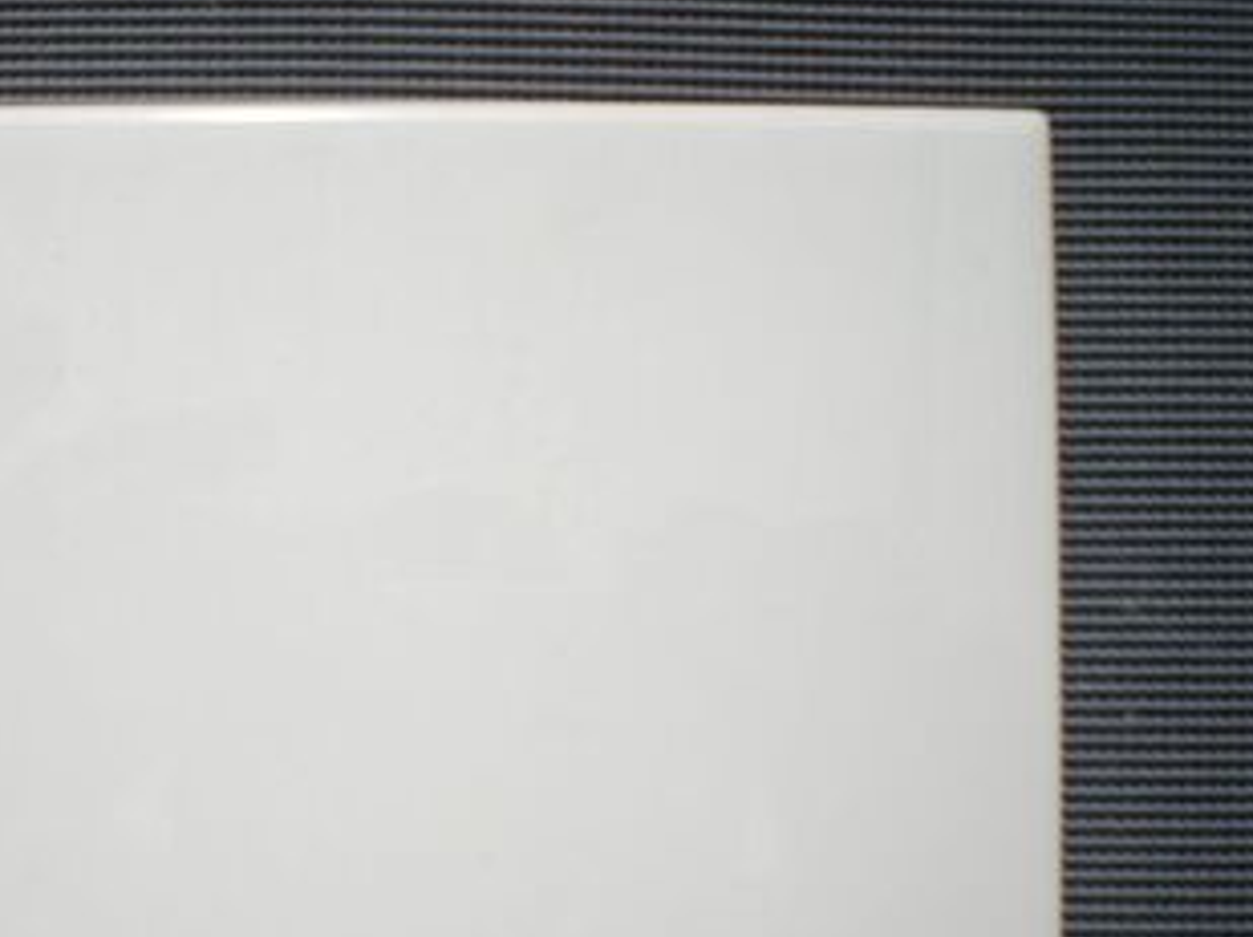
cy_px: 673
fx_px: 2025
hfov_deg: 33.9
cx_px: 373
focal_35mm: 56
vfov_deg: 25.8
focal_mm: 6.3
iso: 50
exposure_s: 1/500
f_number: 4.6
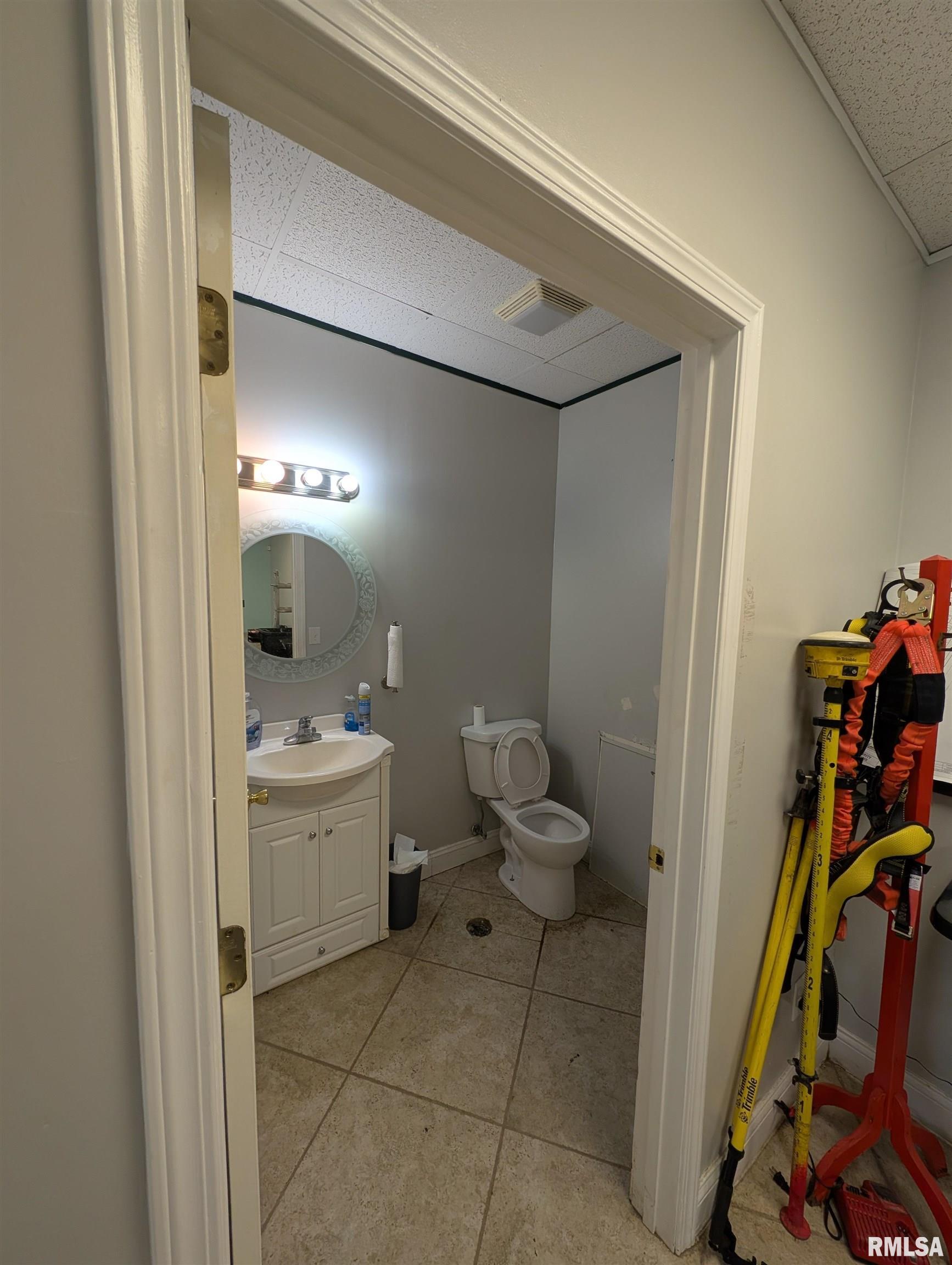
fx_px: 439
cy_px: 632
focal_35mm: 12
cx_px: 476
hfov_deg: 94.6
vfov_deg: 110.5
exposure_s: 1/120
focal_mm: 2.23
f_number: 1.95
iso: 75
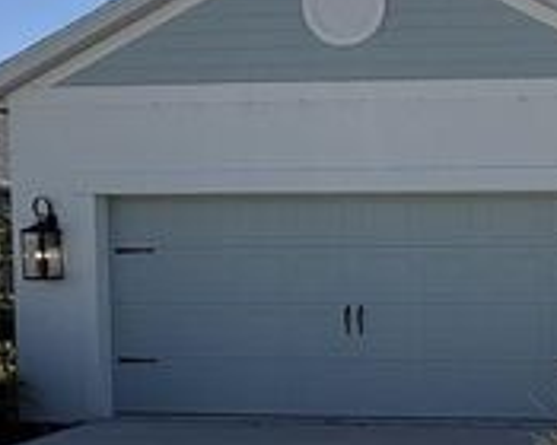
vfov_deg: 38.2
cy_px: 238
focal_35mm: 39
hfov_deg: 40.8
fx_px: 643
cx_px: 560
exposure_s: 1/3289
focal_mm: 2.22
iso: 50
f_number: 2.2
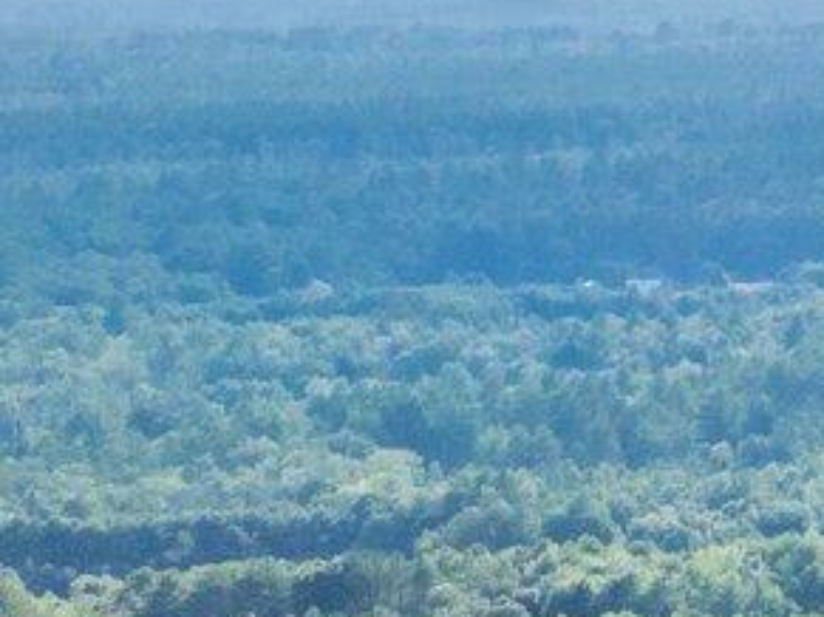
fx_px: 4021
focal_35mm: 169
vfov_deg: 8.7
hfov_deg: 9.3
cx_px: 2447
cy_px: 705
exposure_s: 1/2000
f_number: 1.7
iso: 100
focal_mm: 6.72
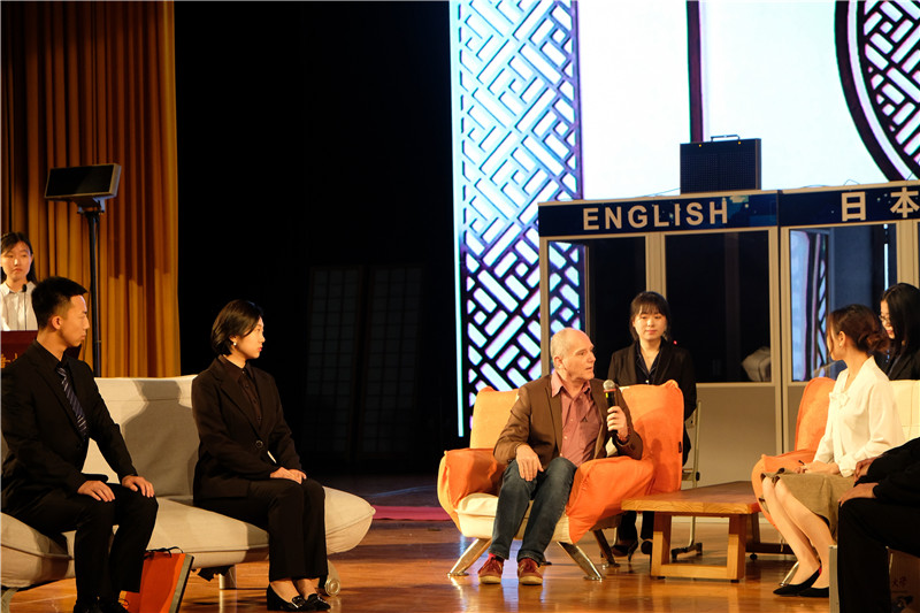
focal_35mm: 83
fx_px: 2121
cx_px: 460
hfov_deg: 24.5
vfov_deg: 16.4
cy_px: 306
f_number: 4
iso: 1250
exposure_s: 1/60
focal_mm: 55
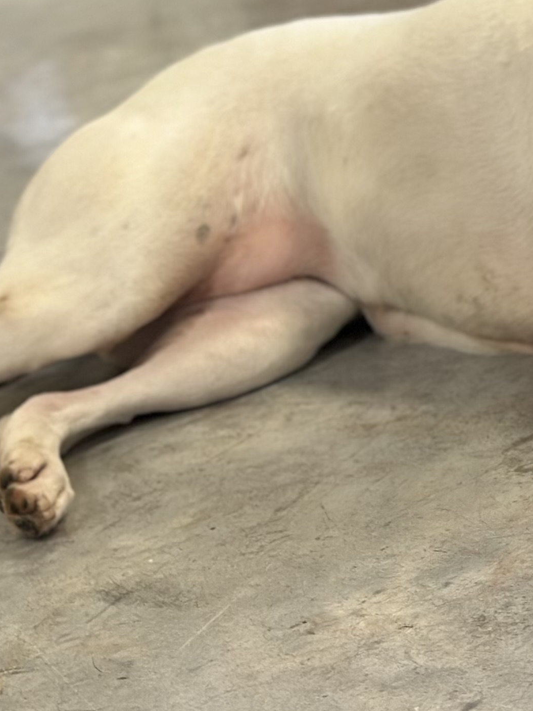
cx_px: 549
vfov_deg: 14.2
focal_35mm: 139
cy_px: 233
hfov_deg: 10.6
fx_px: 2854
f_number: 1.78
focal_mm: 6.86
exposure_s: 1/60
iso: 125
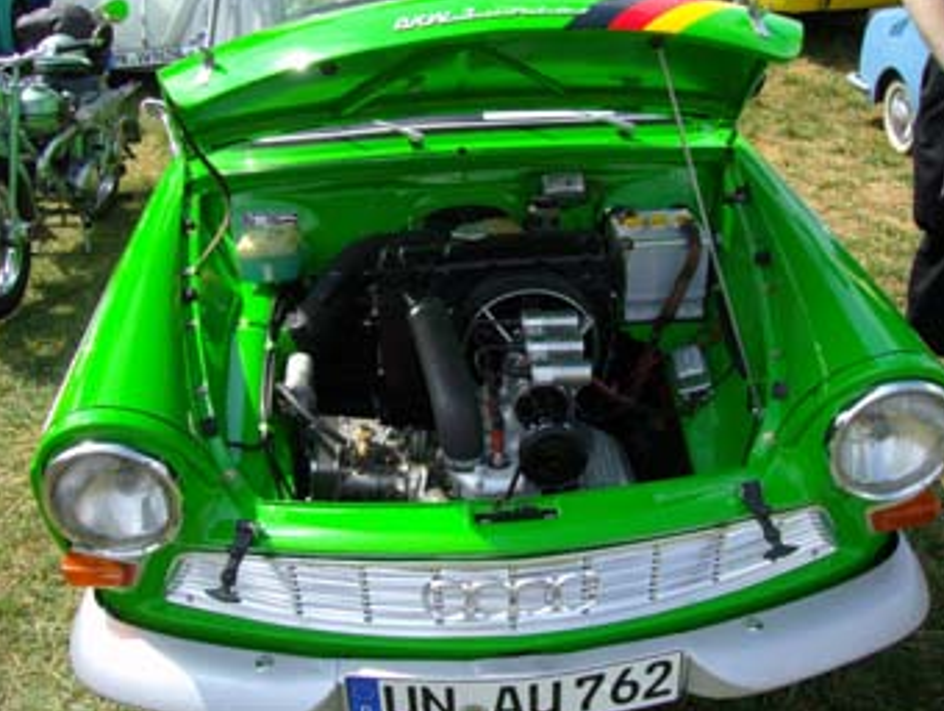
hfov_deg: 51.3
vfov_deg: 39.7
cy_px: 351
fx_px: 983
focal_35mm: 36
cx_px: 472
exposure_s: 1/294
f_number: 4.8
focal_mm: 5.8
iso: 64
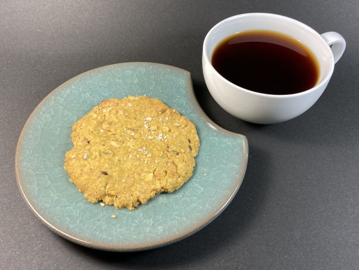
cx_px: 180
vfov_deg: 49.8
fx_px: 291
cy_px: 135
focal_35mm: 28
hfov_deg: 63.4
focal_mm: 3.99
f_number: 1.8
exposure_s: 1/120
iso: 40
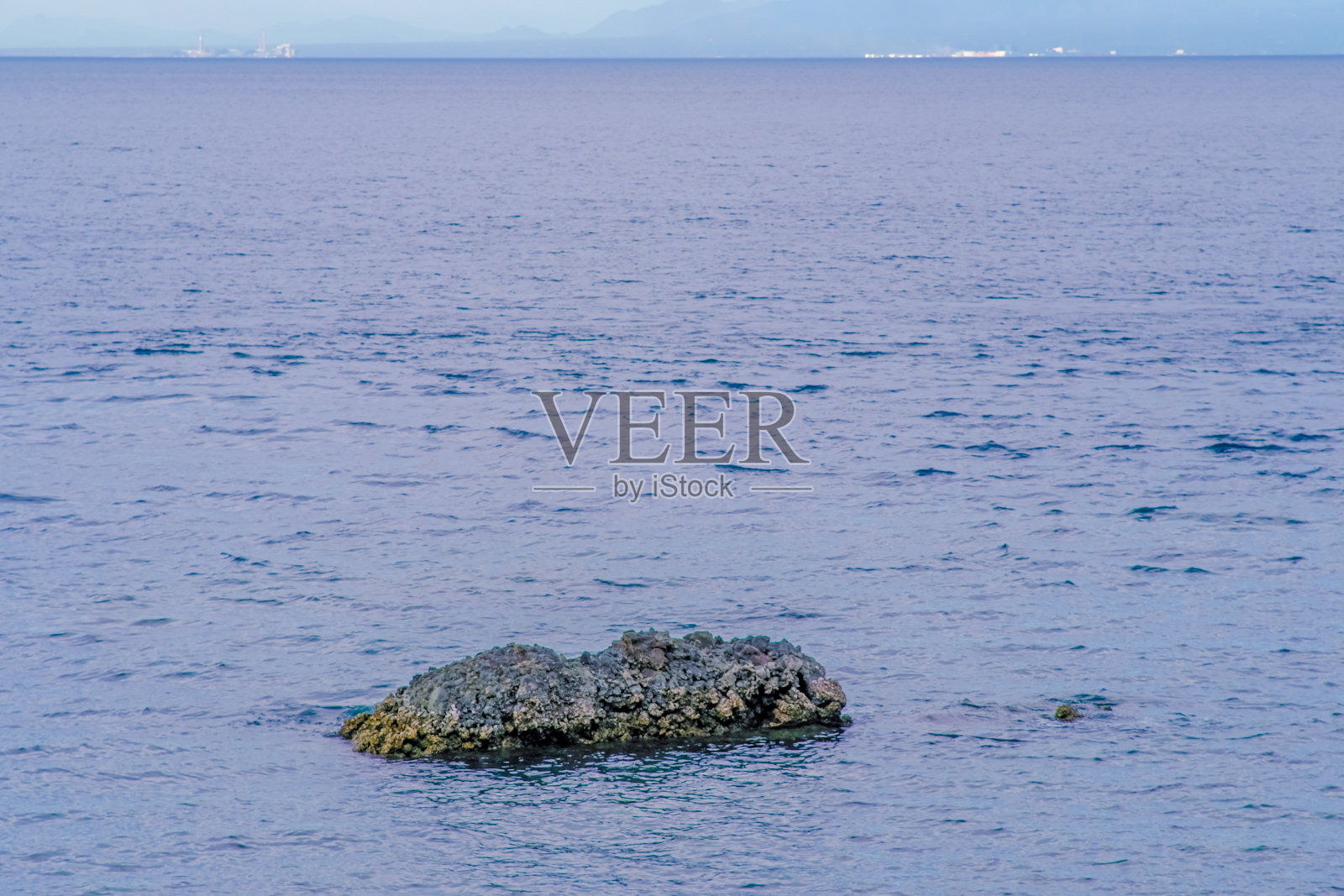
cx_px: 672
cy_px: 448
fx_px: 4779
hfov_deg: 16.0
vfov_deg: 10.7
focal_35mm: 128
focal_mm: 85
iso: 200
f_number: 5
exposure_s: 1/160
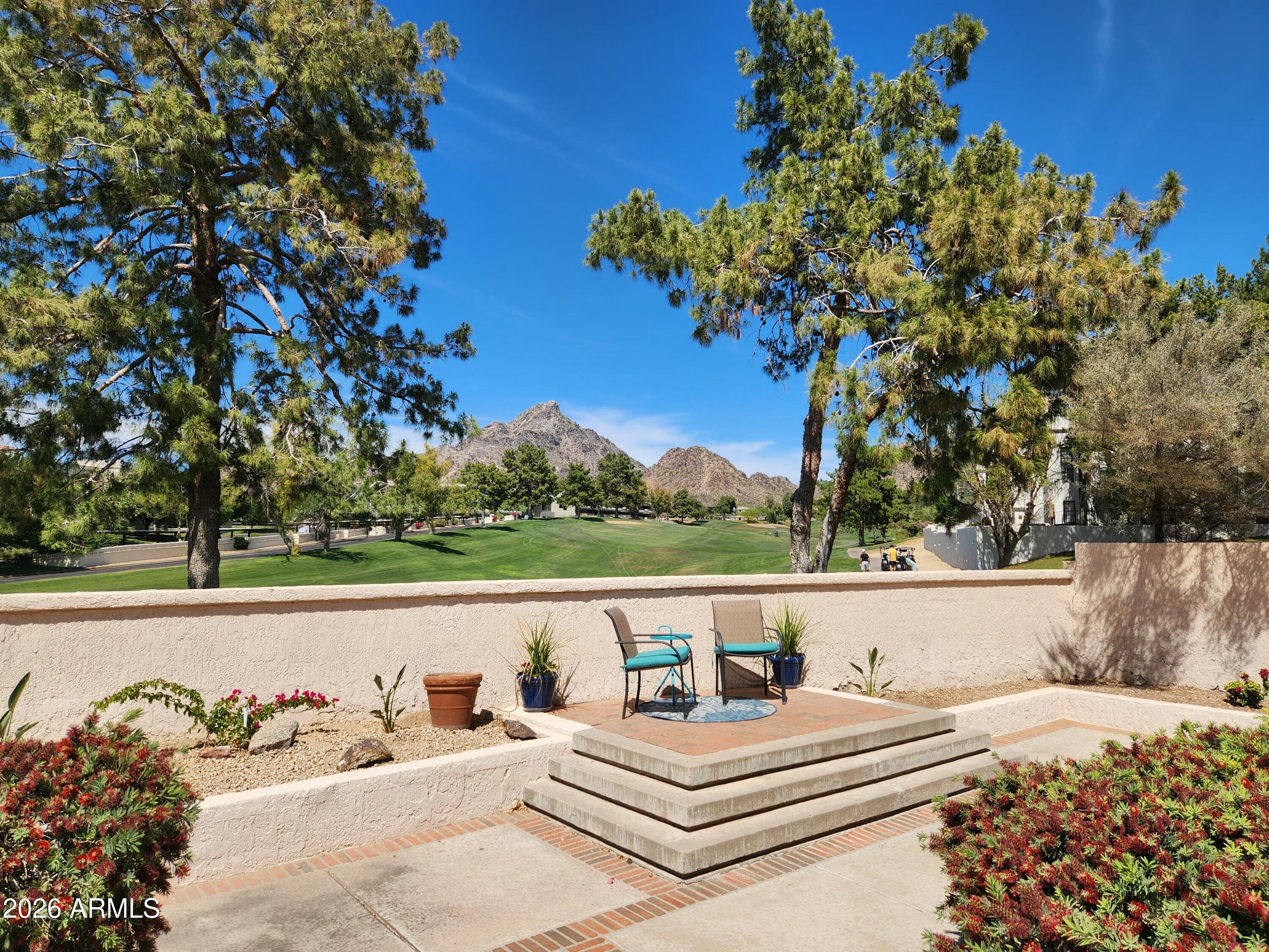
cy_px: 476
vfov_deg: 58.9
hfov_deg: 73.9
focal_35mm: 23
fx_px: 843
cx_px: 634
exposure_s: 1/2134
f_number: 1.8
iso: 20
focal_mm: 5.4
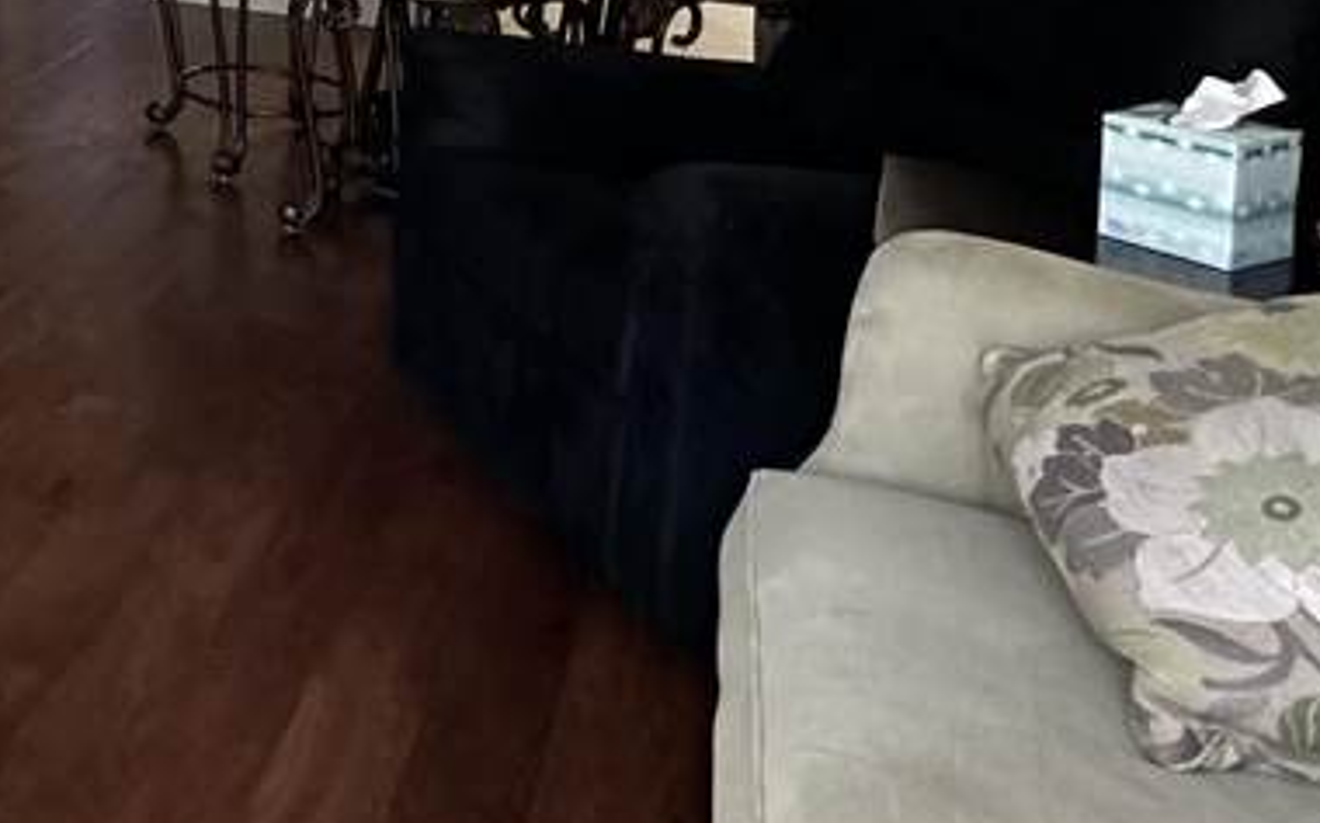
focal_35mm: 50
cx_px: -490
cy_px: -299
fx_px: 1798
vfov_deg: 22.5
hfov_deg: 30.0
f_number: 2.2
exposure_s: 1/60
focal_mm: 2.22
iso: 320
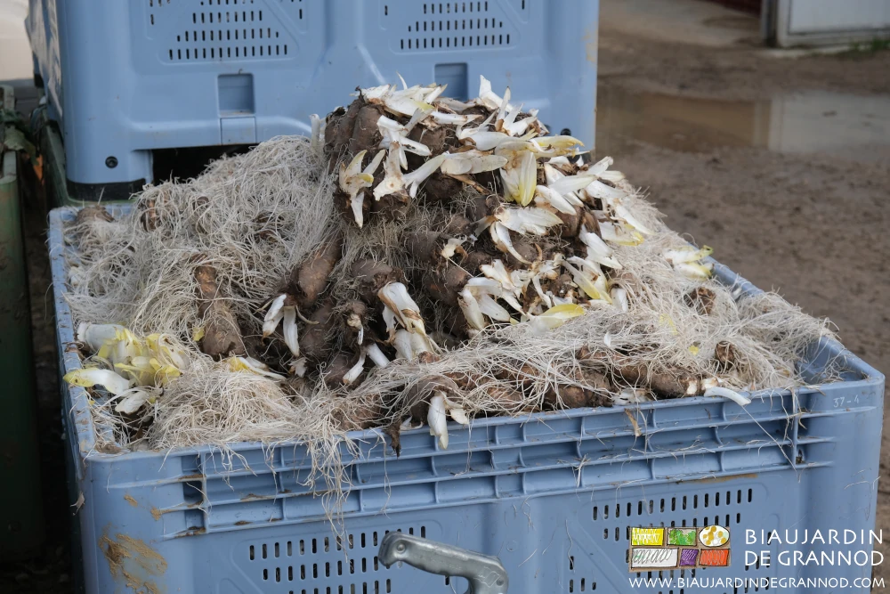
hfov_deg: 31.4
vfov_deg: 21.2
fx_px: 1582
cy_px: 297
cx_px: 445
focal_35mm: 64
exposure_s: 1/400
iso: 320
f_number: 5.6
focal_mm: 42.5
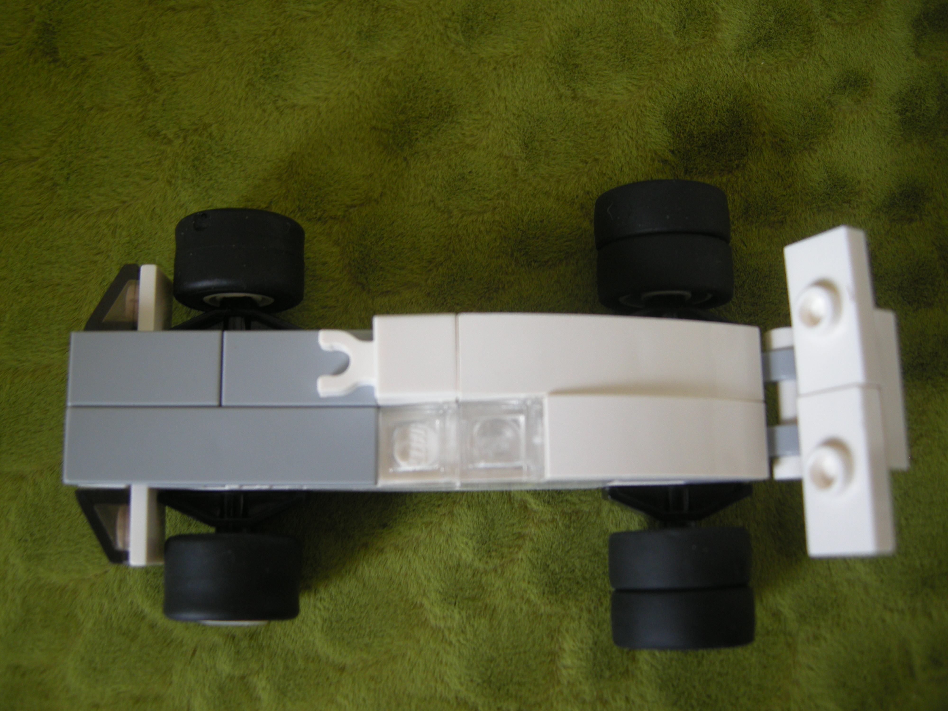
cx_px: 474
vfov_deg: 40.7
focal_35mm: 35
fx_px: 959
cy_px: 356
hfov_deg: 52.6
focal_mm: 7.5
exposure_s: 1/58.4
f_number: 2.7
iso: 94
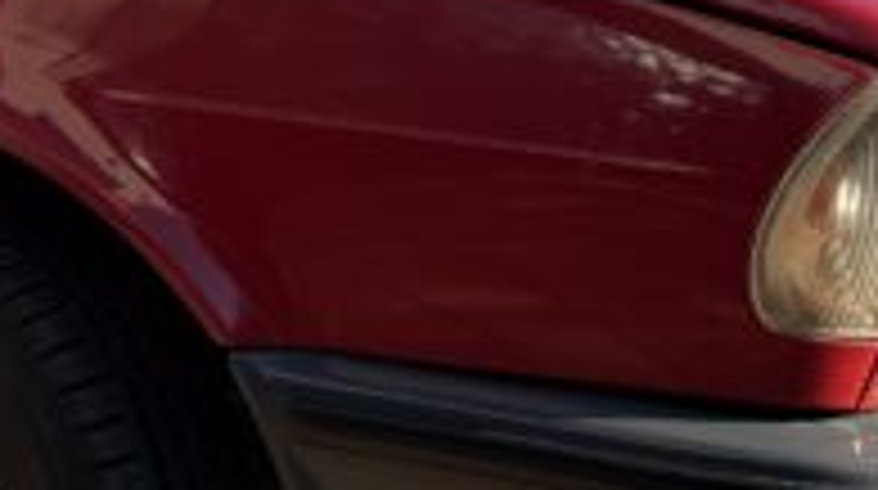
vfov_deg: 11.3
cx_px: -167
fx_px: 2487
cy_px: 205
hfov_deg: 18.9
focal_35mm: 107
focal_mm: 6.76
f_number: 1.78
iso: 80
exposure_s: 1/1949
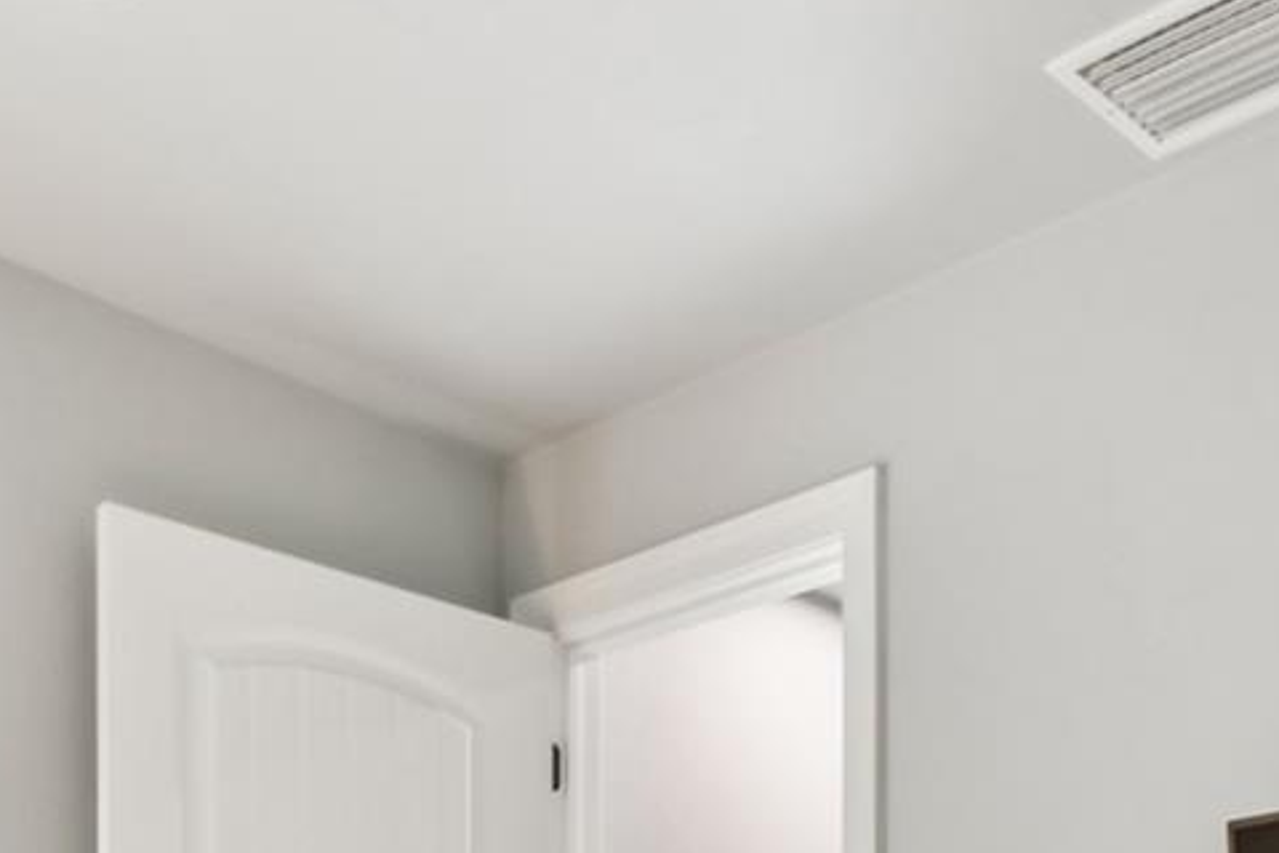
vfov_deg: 21.6
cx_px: 1124
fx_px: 1776
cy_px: 1349
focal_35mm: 50
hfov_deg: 37.3
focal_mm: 10
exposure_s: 1/2.5
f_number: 7.1
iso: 100
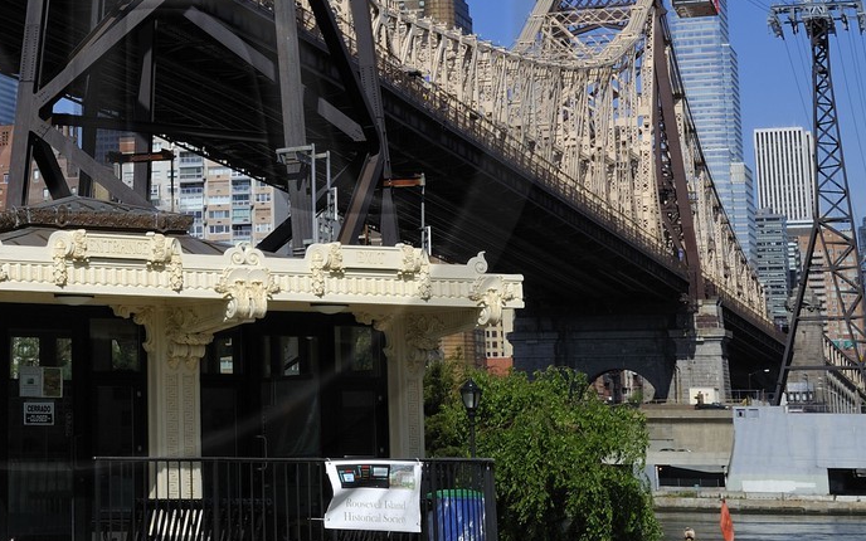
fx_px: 2124
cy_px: 9
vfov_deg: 14.3
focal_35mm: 90
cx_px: 42
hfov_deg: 22.3
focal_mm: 38
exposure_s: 1/250
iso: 200
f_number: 13
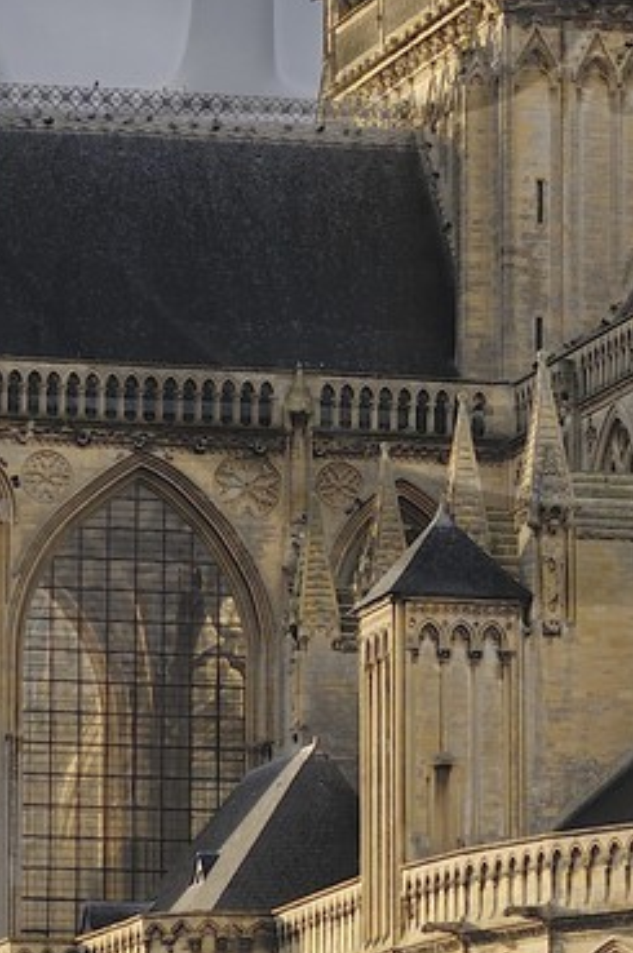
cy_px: -199
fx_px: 7220
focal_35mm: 273
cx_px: 651
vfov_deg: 7.5
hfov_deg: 5.0
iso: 100
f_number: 5.6
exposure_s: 1/160
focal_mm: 42
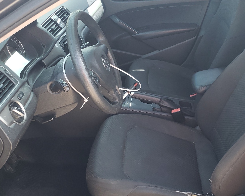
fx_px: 297
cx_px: 142
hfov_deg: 44.6
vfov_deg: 36.4
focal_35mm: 41
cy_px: 111
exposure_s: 1/120
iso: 69
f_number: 1.5
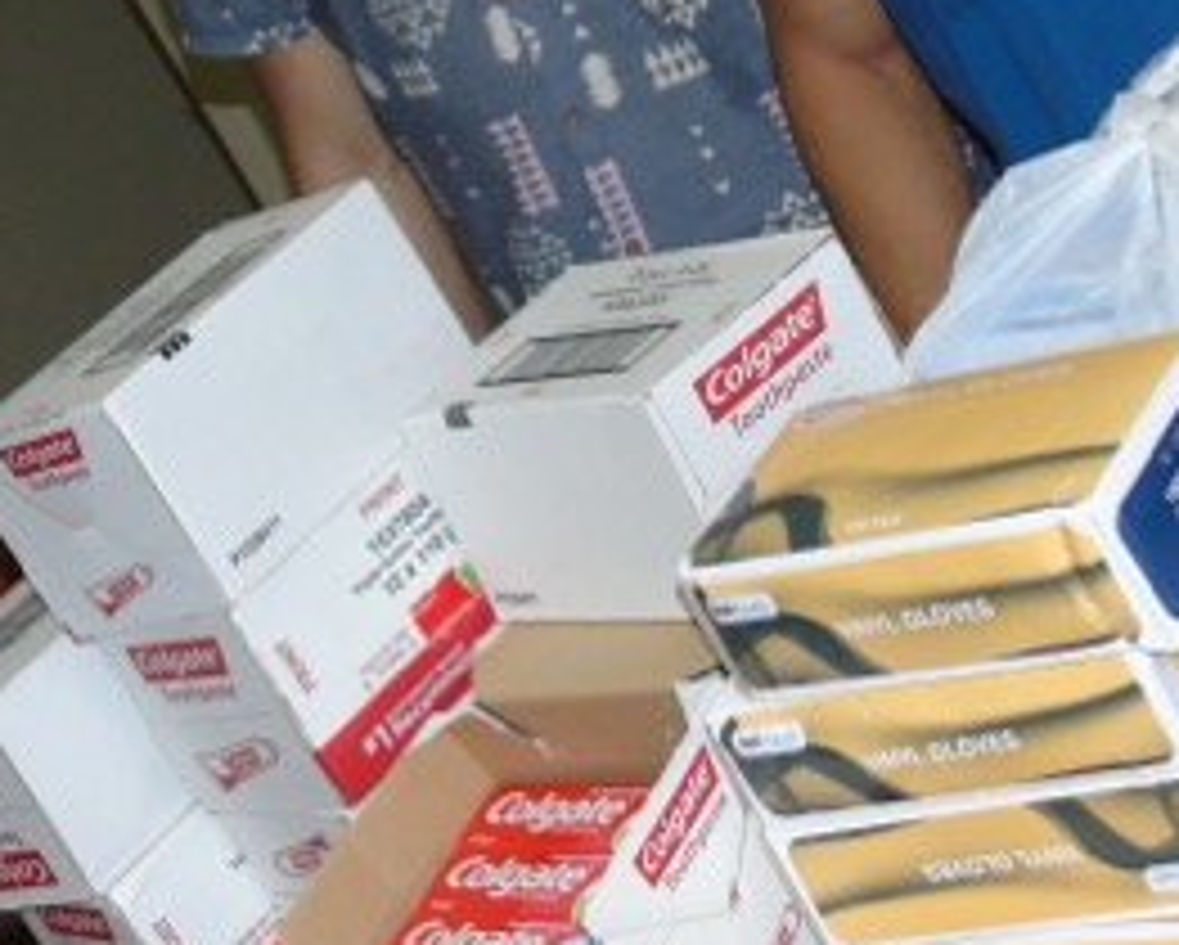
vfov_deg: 18.4
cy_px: -50
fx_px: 2829
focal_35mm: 81
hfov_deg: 23.4
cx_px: 792
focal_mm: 6.1
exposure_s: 1/8
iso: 200
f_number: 3.8
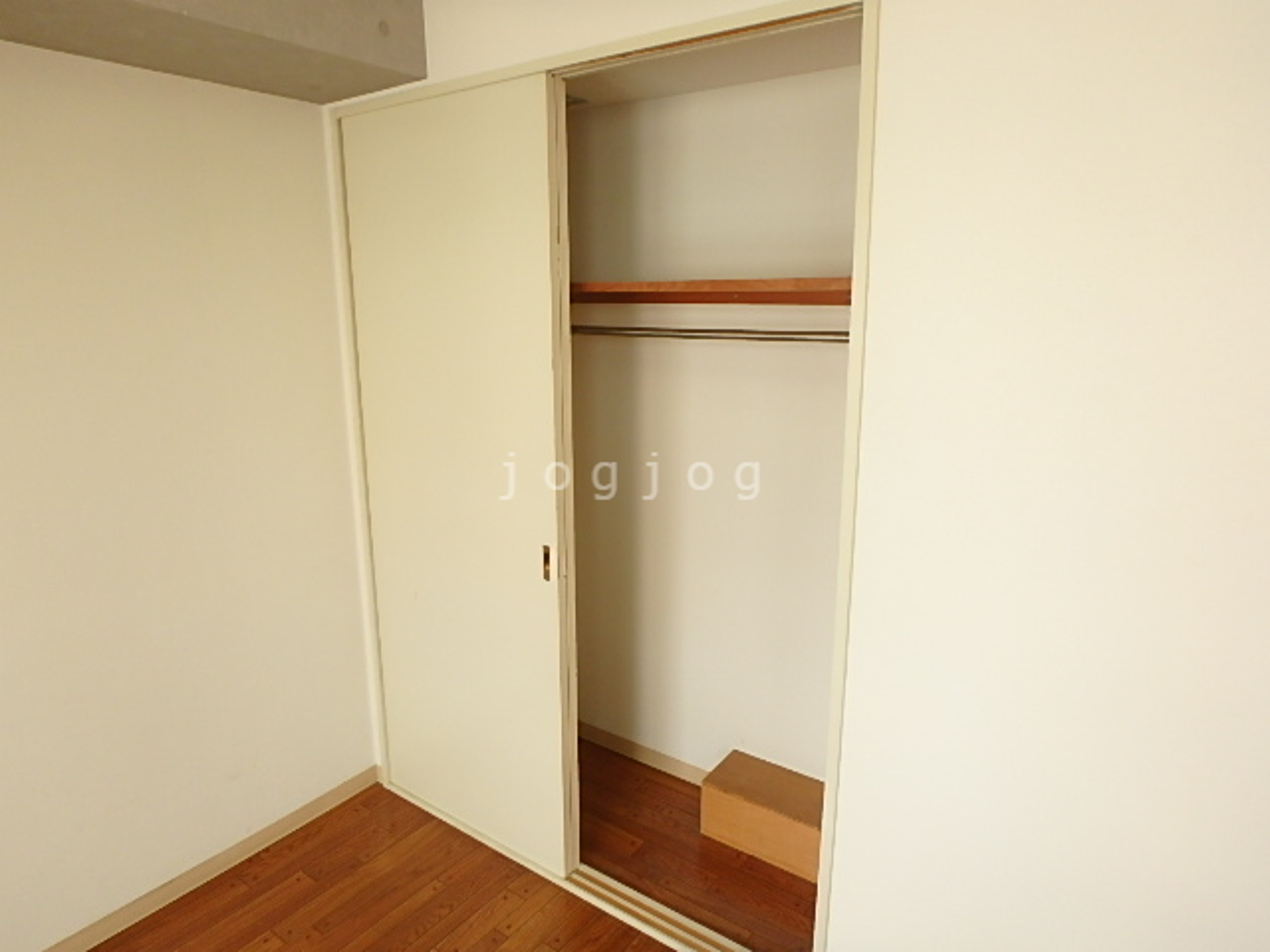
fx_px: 770
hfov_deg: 79.0
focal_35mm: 21
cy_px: 476
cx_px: 635
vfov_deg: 63.4
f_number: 3.5
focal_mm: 3.7
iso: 200
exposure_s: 1/50
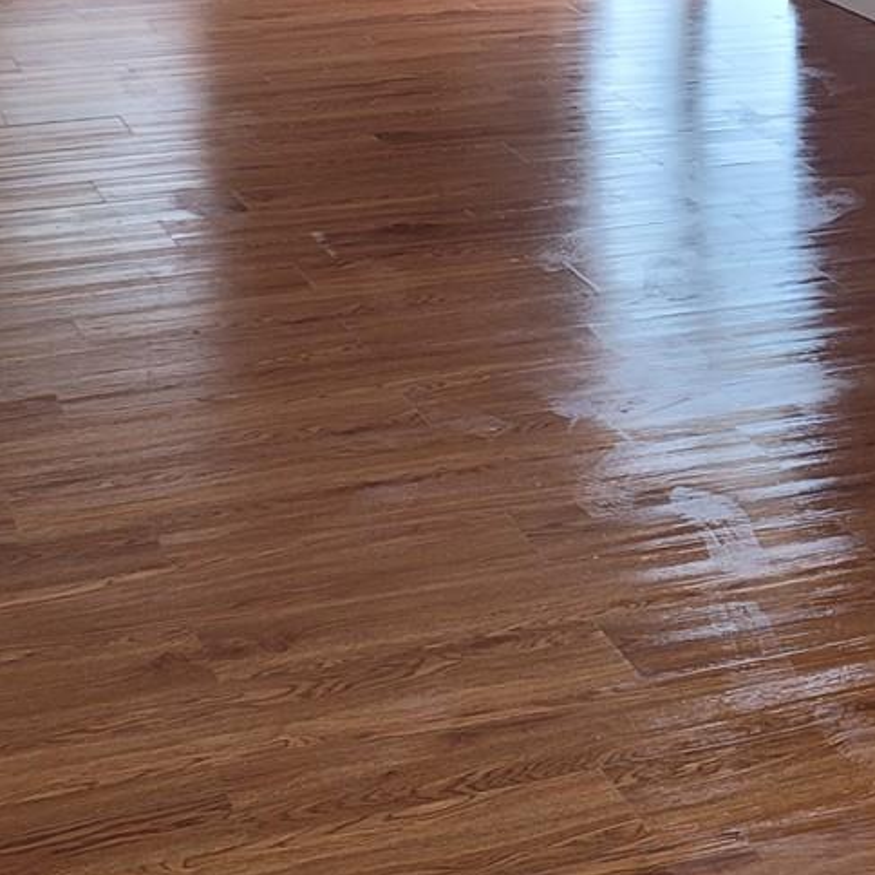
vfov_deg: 21.5
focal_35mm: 76
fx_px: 2173
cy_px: -107
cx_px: 490
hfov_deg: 22.7
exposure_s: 1/120
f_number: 1.8
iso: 100
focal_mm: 5.4
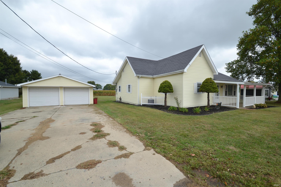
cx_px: 140
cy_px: 94
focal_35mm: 15
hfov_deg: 100.4
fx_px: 117
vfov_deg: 77.3
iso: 100
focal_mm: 10
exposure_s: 1/200
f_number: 7.1
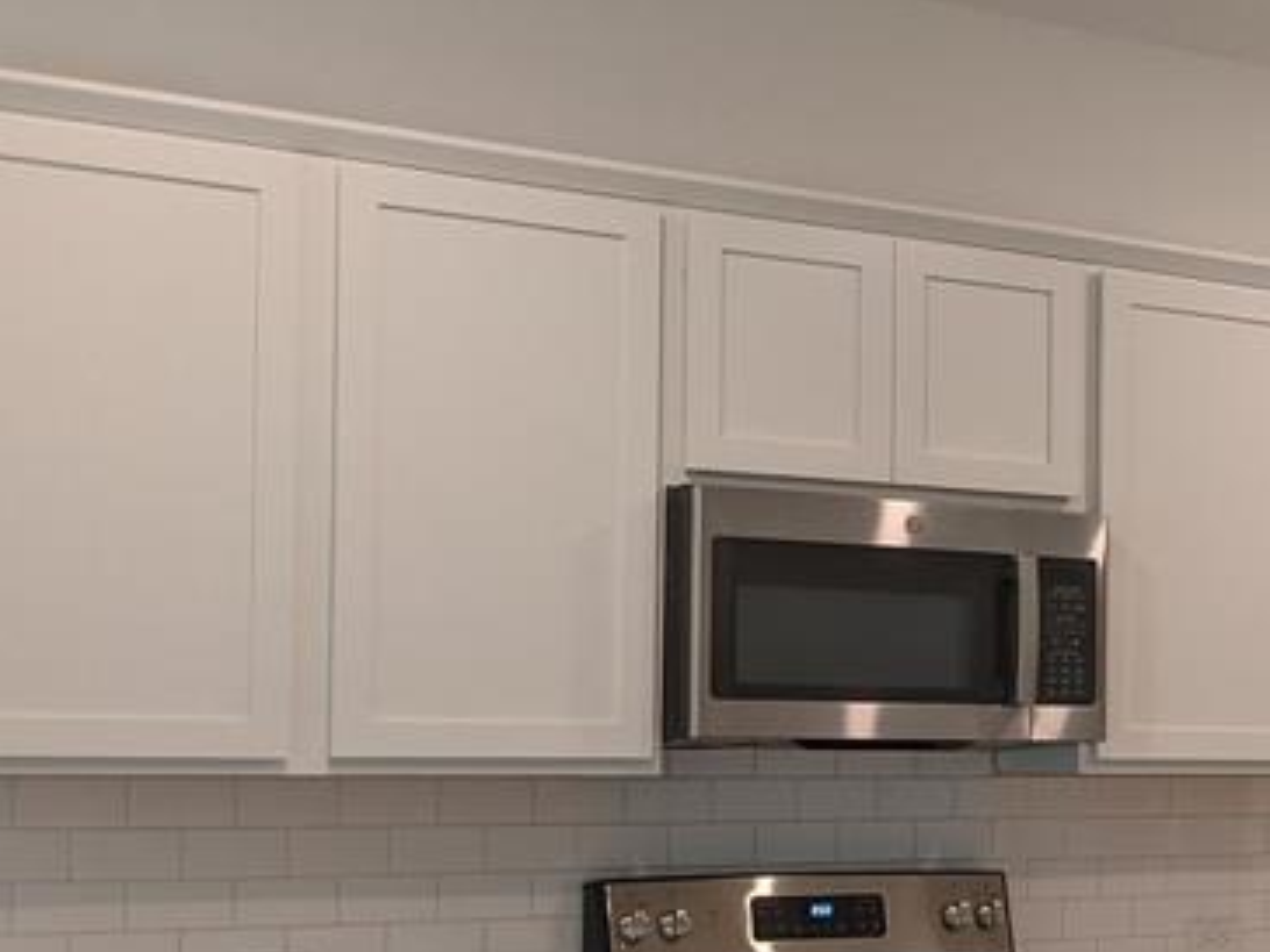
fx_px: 2788
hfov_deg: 23.3
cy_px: 715
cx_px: 1560
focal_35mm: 76
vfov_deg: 19.3
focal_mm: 4.44
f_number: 1.8
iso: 110
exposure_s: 1/59.9
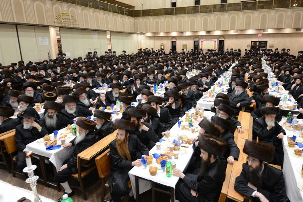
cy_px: 92
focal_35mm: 23
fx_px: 194
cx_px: 172
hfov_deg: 75.7
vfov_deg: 55.0
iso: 800
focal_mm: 12
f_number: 4.5
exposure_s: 1/30
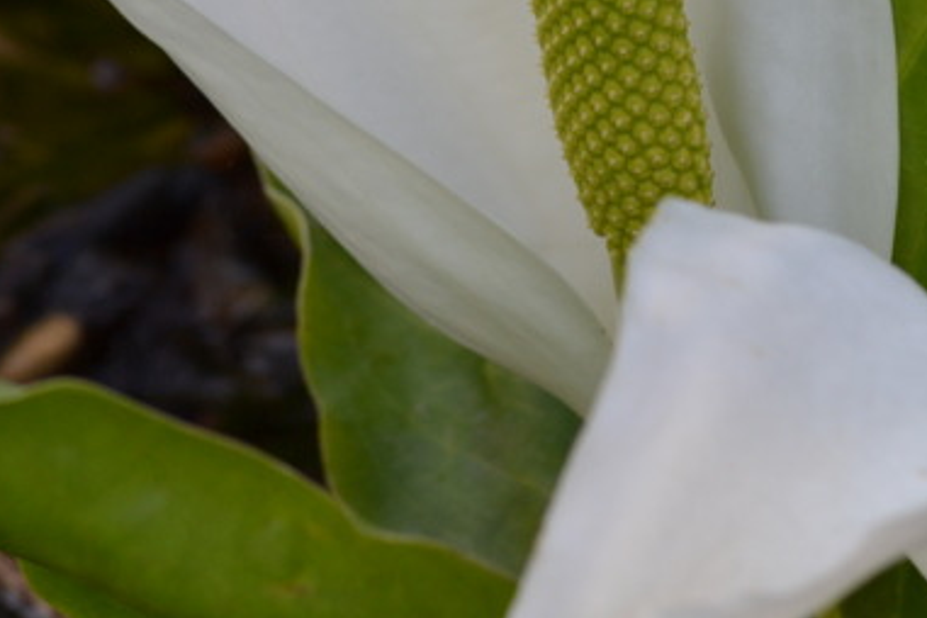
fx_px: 21809
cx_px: 516
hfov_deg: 2.4
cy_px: -12
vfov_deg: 1.6
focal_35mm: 847
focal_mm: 210
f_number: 8
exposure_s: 1/125
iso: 250
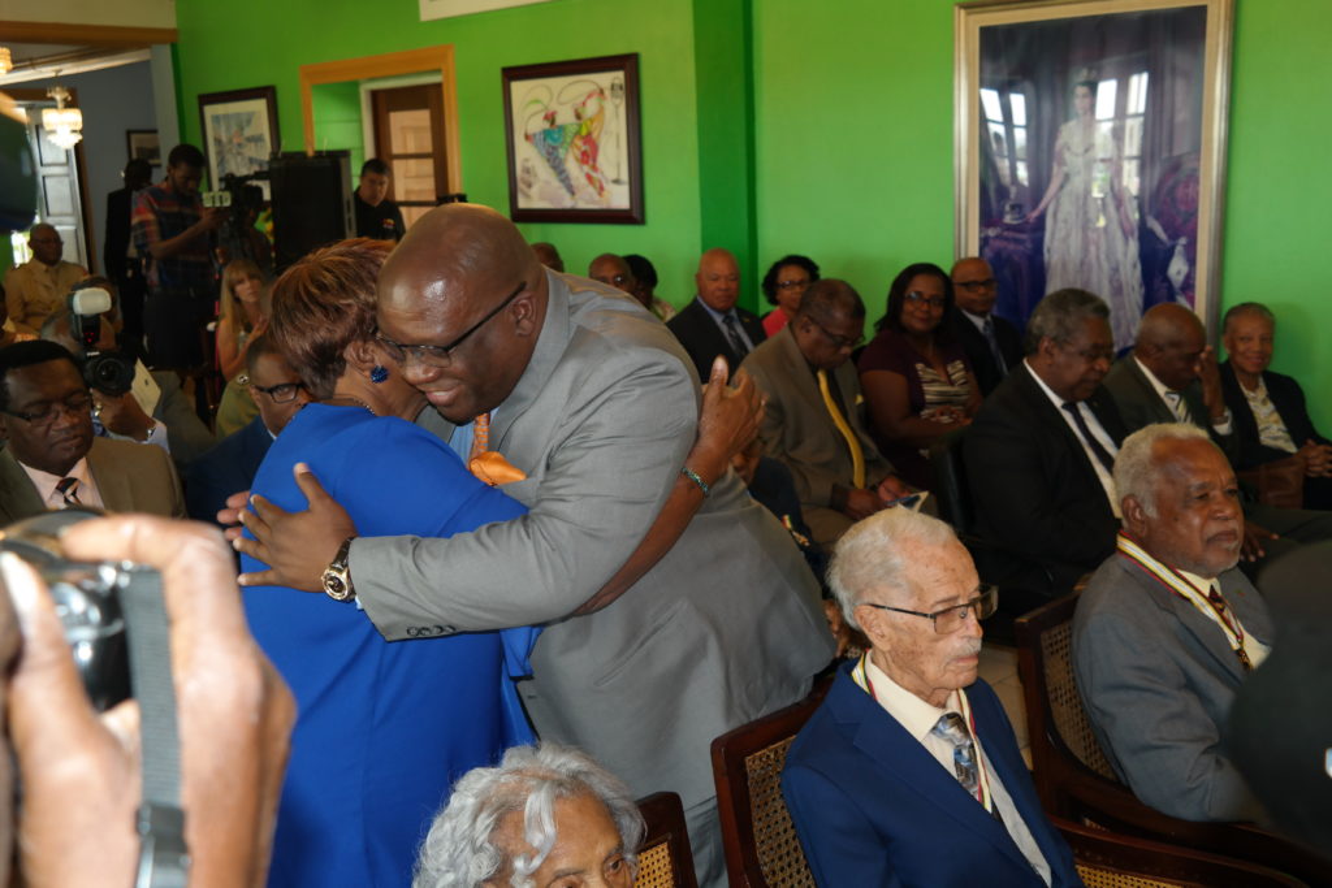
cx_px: 666
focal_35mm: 40
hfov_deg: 48.5
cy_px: 444
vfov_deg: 33.4
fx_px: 1480
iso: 400
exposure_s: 1/50
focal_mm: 26
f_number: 5.6
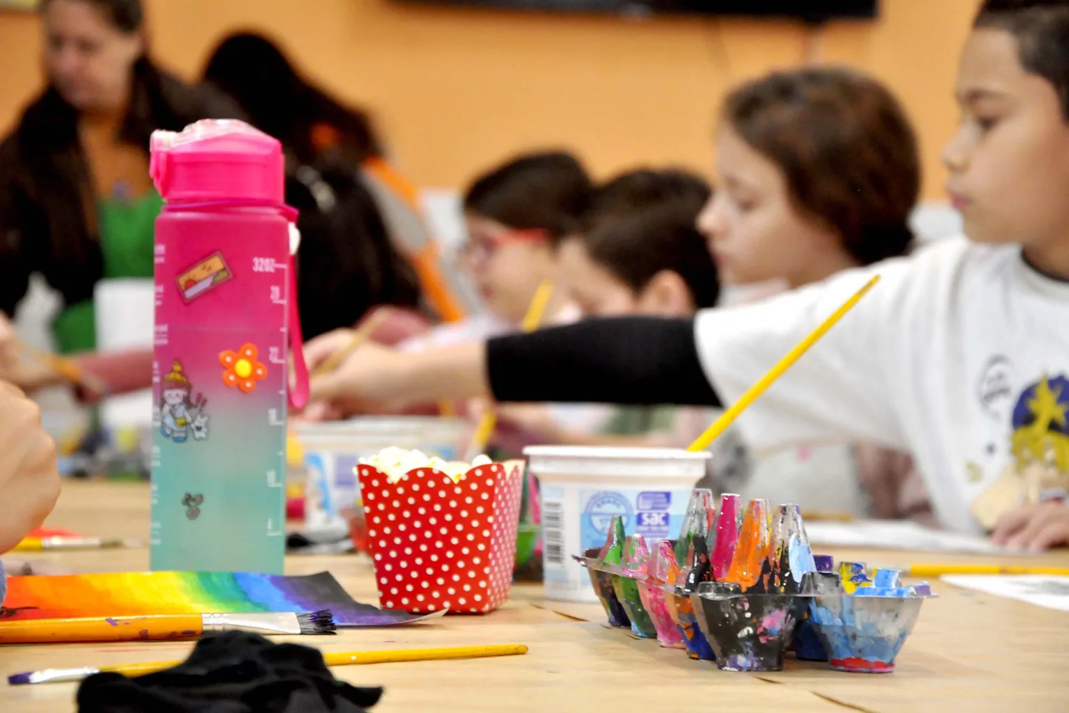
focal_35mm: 112
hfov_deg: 18.2
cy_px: 356
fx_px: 3340
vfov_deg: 12.2
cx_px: 534
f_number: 5.3
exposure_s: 1/40
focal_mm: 75
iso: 1600
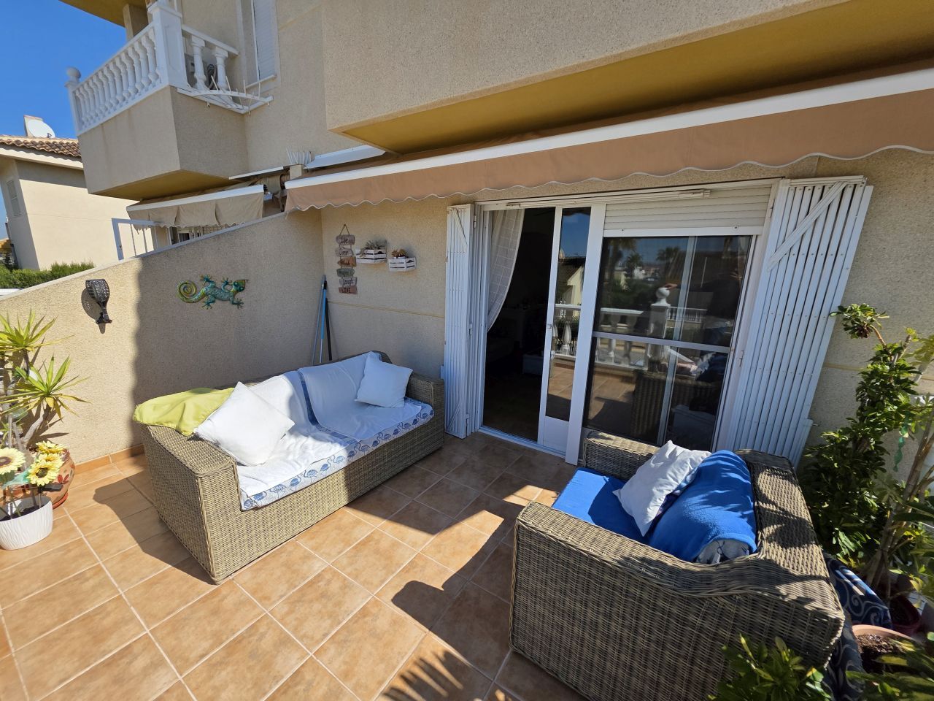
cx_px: 467
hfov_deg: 106.2
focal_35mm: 13
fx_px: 351
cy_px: 350
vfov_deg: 89.9
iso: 40
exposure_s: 1/2752
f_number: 1.9
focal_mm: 2.2
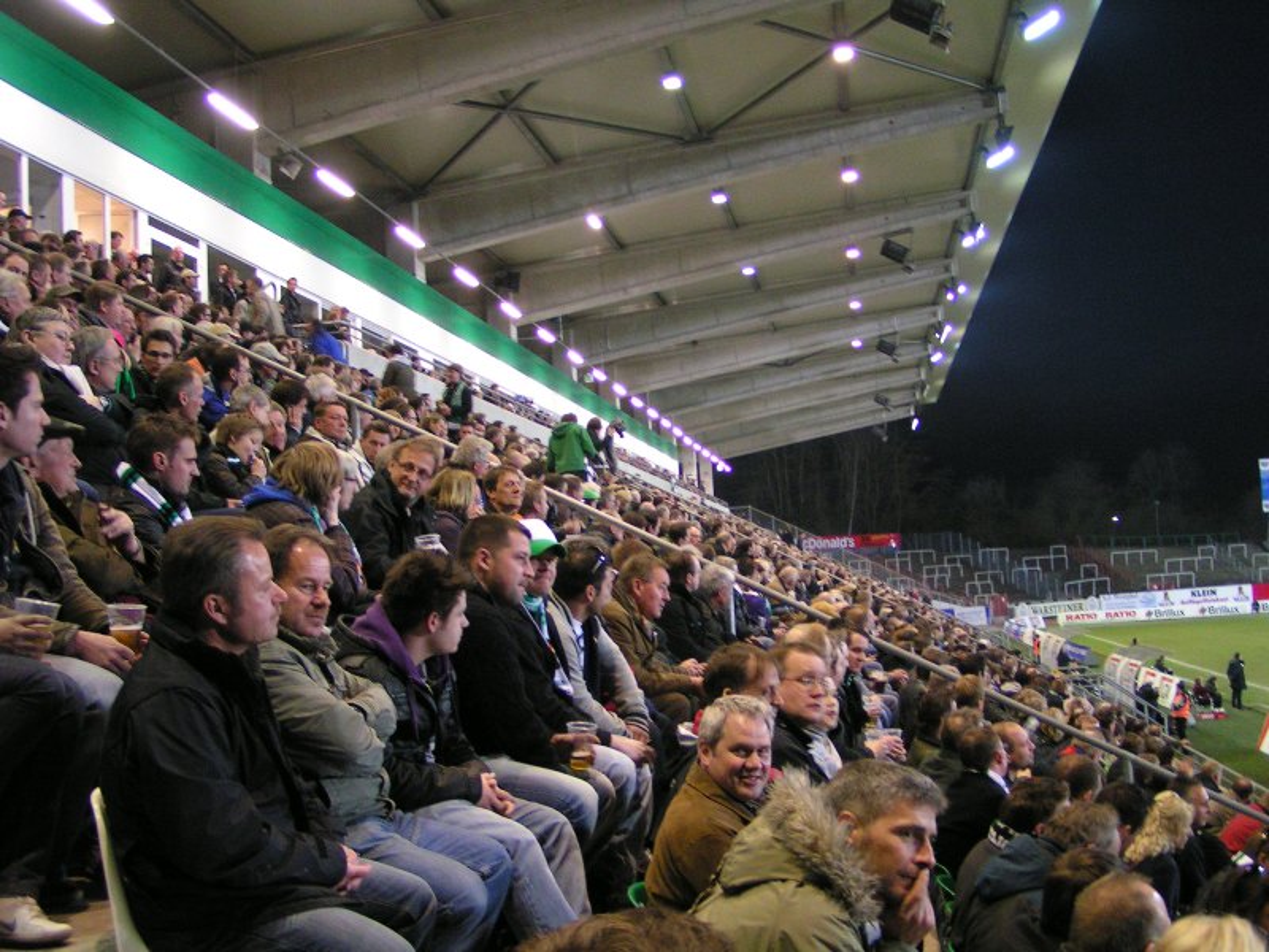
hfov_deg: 49.0
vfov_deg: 37.7
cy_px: 476
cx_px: 634
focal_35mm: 38
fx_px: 1393
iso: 200
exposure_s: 1/15
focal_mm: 5.8
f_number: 2.8
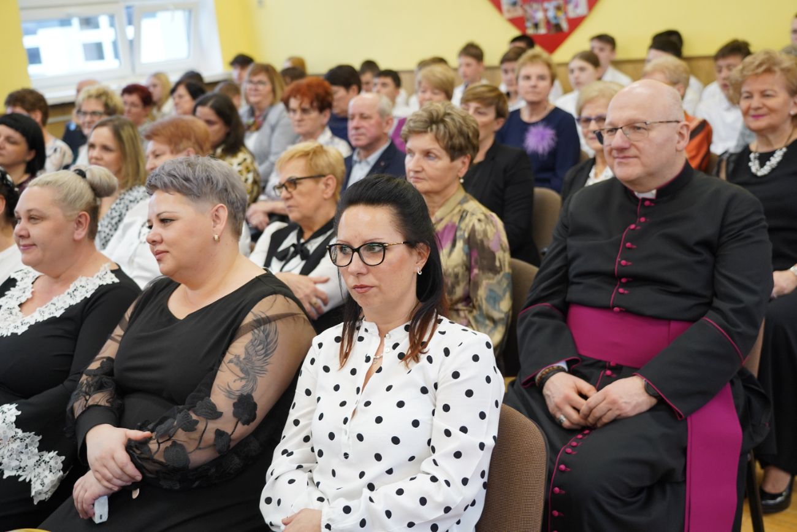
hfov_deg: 41.1
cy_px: 266
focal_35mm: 48
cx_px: 398
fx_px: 1063
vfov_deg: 28.1
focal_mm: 48
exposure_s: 1/125
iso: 1600
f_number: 4
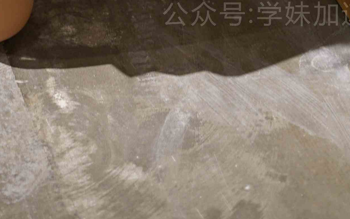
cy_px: -292
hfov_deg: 11.9
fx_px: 1660
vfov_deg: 7.1
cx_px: 27
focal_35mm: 174
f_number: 1.8
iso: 200
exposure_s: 1/40
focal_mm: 50
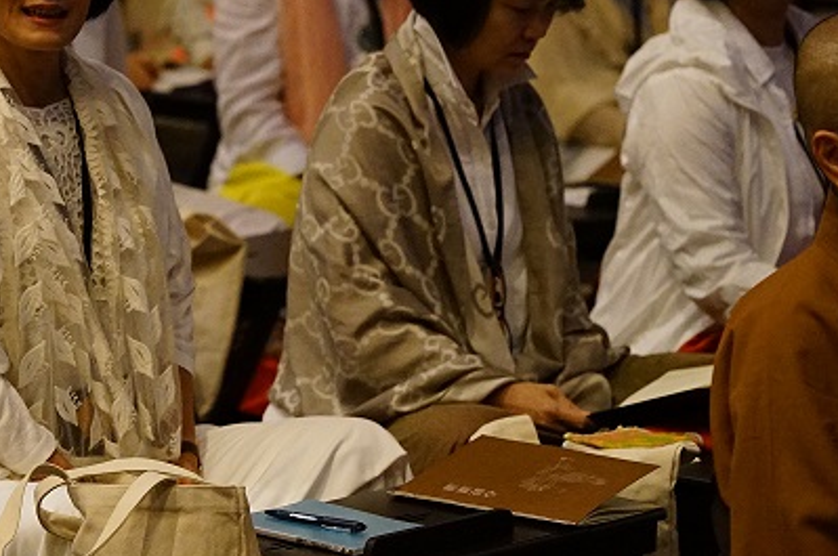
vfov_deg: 6.9
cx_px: 92
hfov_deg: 10.4
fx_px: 4603
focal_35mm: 198
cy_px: 117
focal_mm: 105
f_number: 4
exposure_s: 1/125
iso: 6400
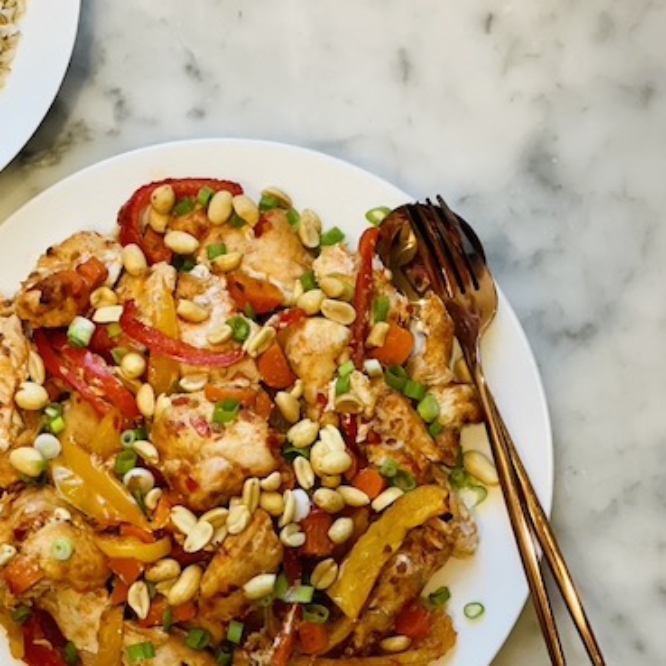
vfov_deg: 20.8
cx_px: 218
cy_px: 432
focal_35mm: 83
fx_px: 1807
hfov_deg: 20.8
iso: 200
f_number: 2
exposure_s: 1/120
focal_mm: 6
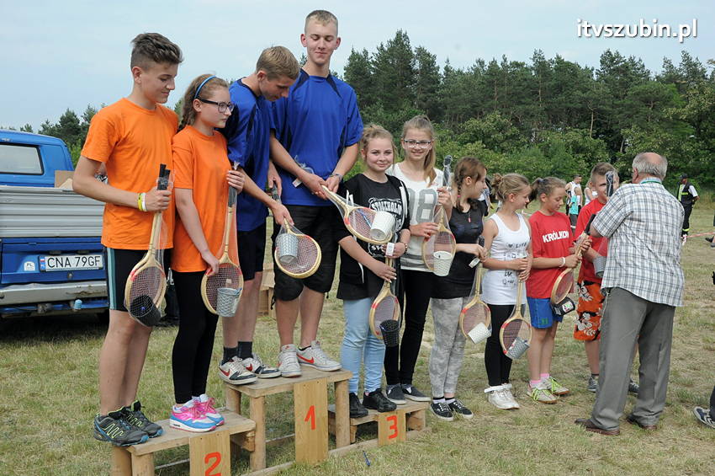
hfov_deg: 51.3
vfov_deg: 35.4
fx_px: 744
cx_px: 358
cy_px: 238
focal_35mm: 38
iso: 800
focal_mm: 25
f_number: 11
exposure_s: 1/500
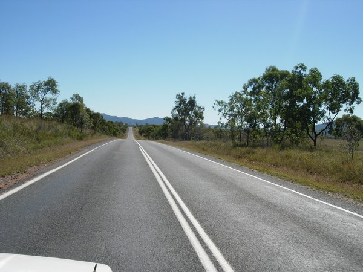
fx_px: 398
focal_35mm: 38
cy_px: 136
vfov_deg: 37.7
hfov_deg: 49.0
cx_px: 182
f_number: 4.8
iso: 79
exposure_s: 1/966
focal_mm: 7.8
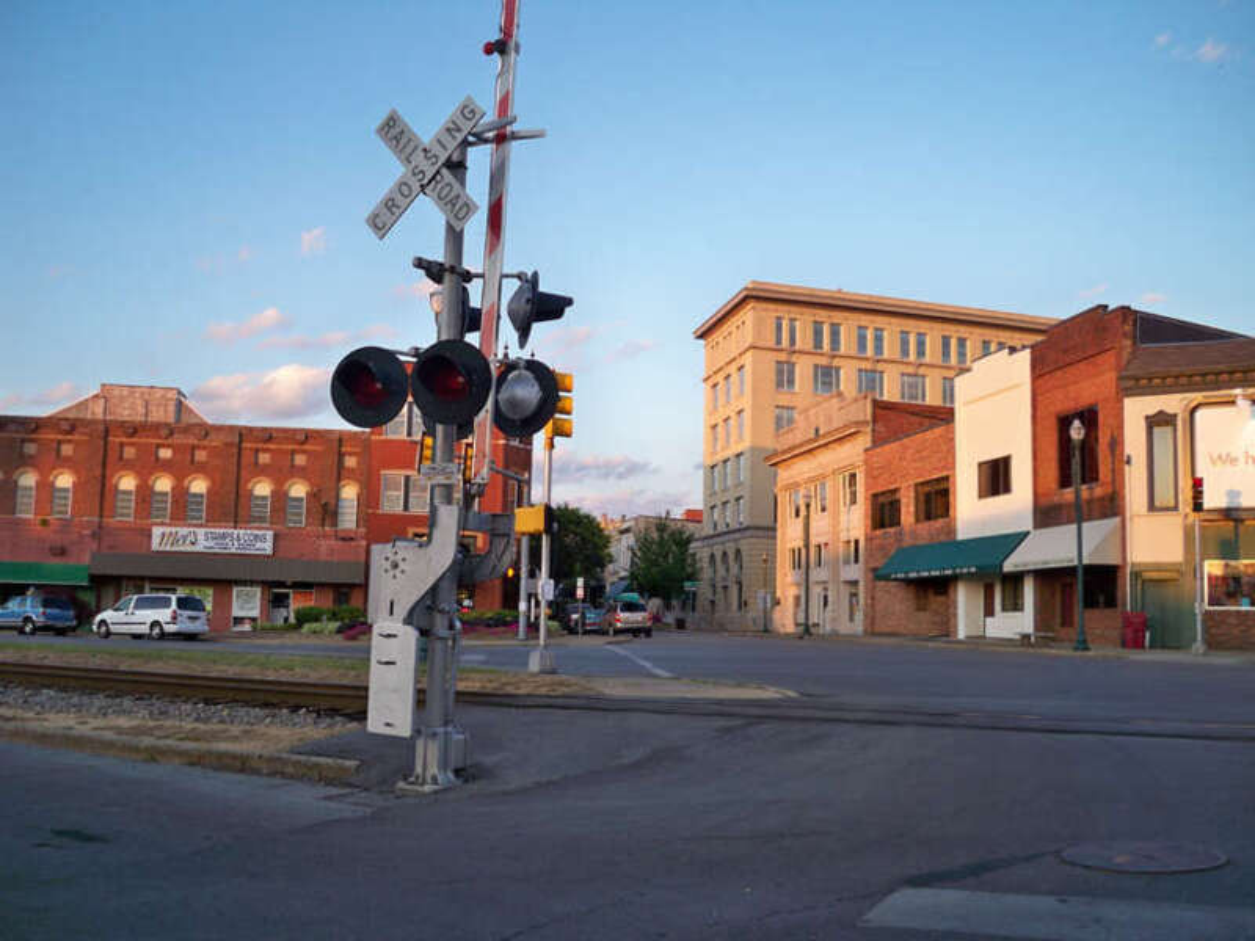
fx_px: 1269
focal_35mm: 35
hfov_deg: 52.6
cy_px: 470
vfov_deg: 40.7
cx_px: 628
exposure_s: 1/100
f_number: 3.1
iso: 64
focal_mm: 6.3
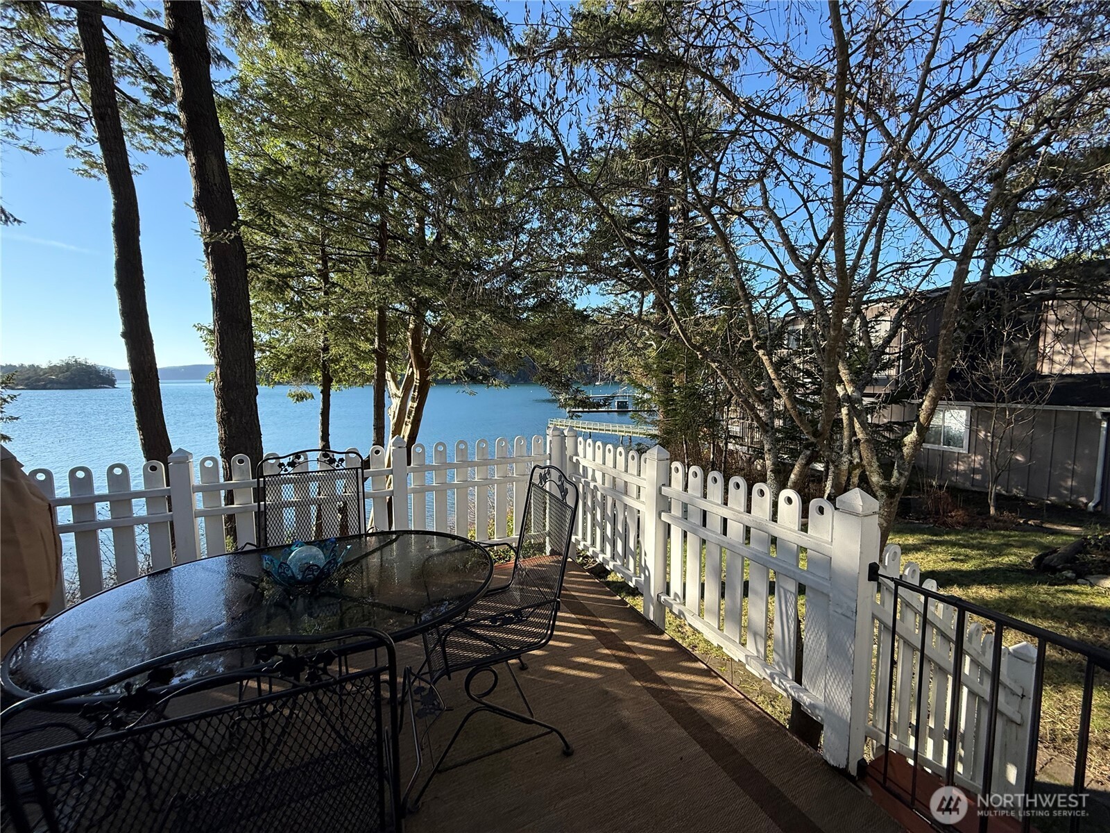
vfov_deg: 85.7
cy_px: 416
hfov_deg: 102.1
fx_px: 449
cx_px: 555
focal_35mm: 14
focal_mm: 2.22
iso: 64
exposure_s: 1/734
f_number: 2.2
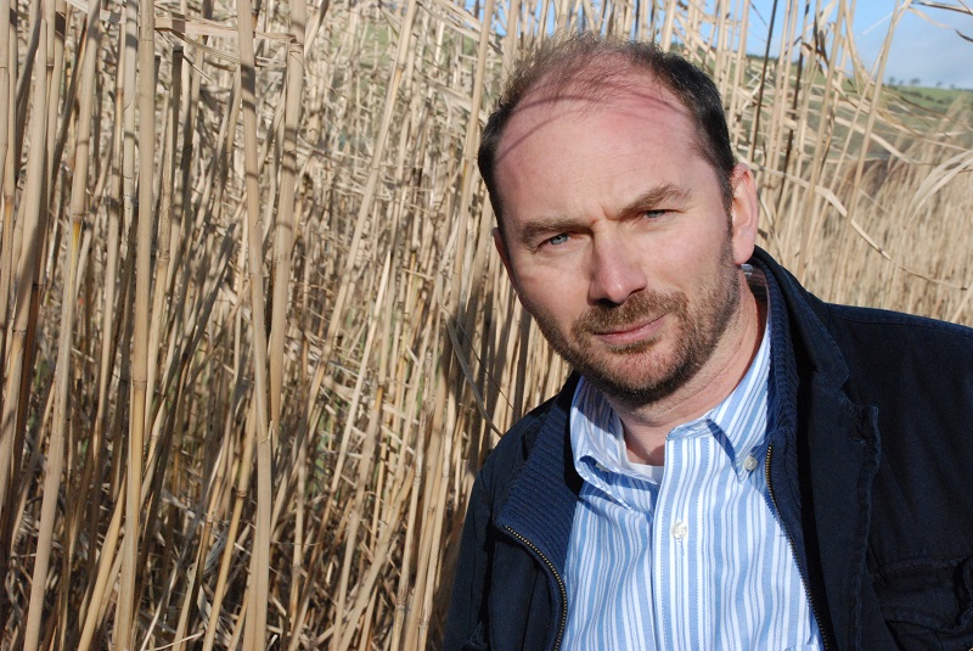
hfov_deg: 33.4
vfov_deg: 22.7
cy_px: 326
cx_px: 486
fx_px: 1623
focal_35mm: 60
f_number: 14
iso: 1600
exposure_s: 1/800
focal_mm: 40
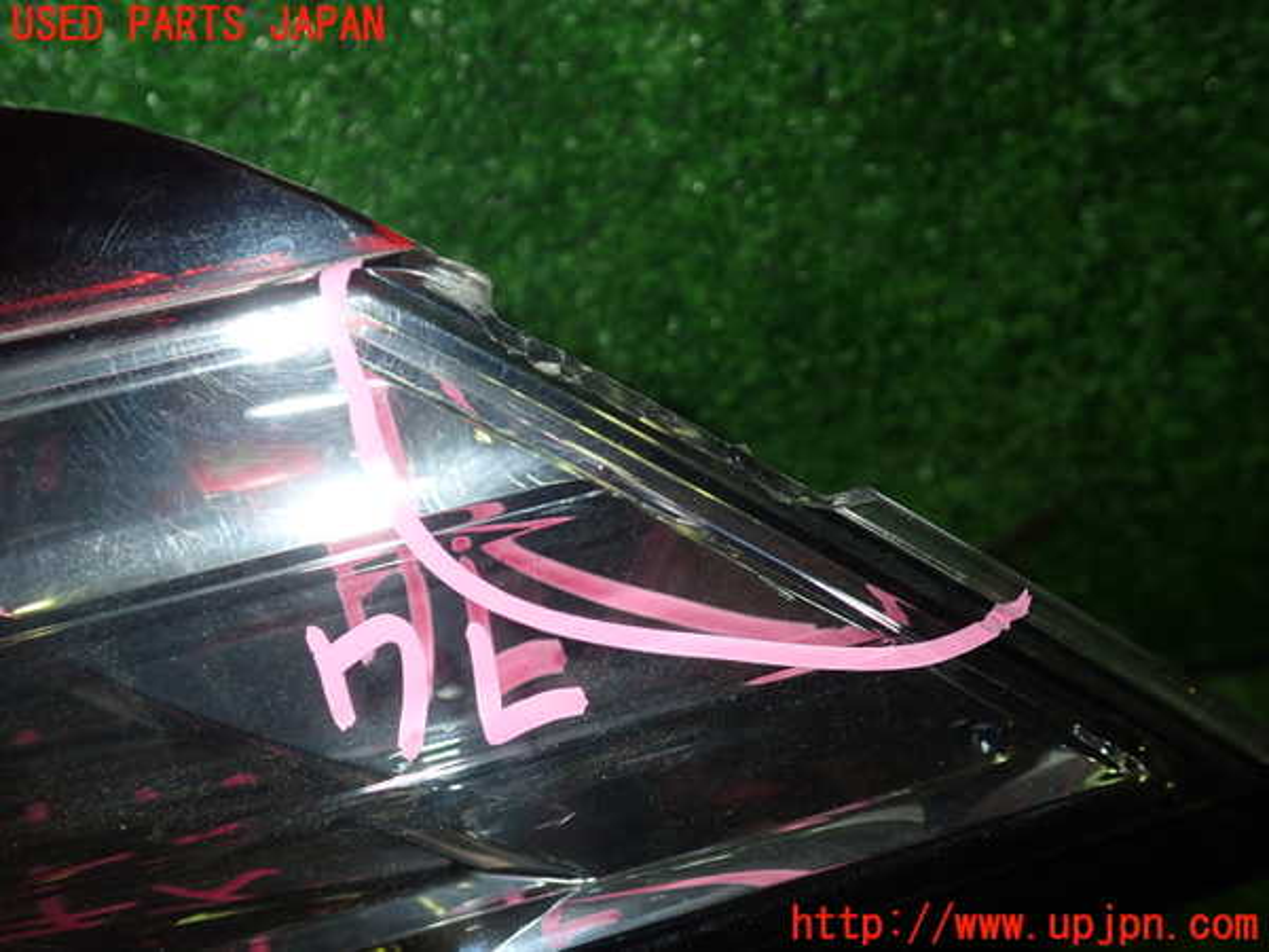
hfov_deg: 60.0
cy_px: 476
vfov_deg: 46.8
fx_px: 1100
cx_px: 634
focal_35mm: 30
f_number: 6.3
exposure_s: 1/30
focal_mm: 5.4
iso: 200
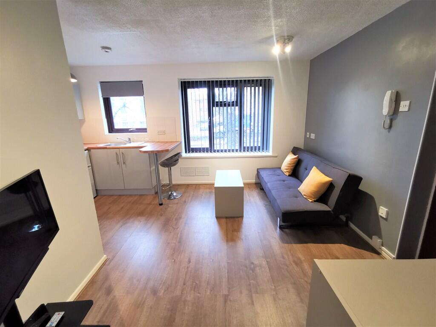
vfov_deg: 78.1
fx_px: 202
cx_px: 218
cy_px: 164
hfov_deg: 94.5
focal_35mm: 16
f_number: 2.2
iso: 500
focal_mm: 3.95
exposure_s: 1/50
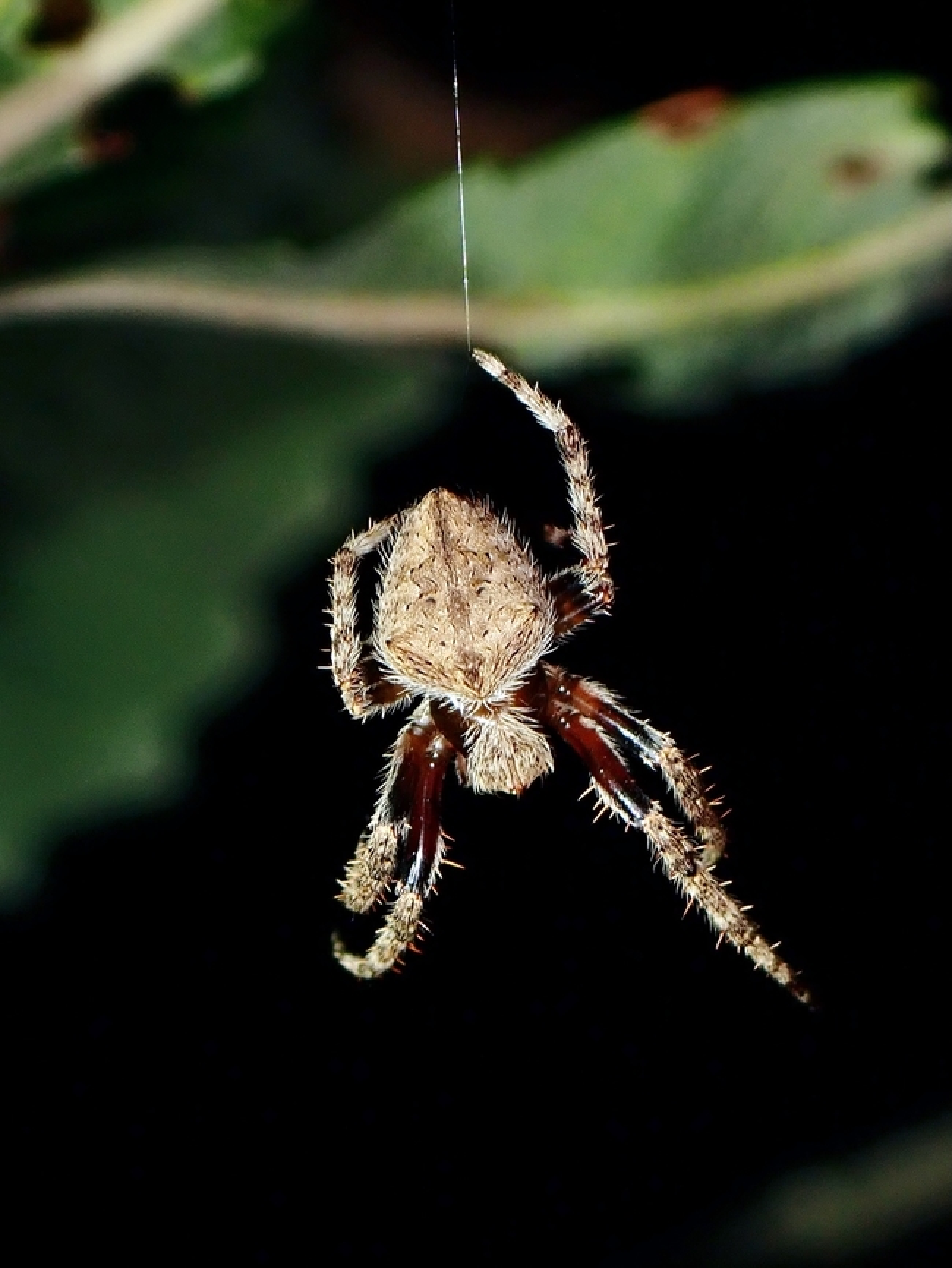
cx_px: 476
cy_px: 634
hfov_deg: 14.8
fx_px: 3665
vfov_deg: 19.6
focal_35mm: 100
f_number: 6.3
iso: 250
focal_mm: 18
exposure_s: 1/200
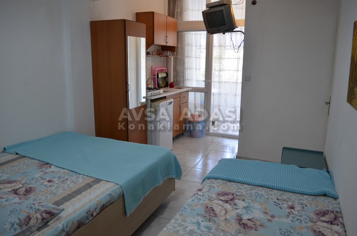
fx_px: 267
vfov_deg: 47.7
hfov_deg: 67.5
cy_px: 118
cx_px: 178
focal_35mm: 27
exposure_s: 1/60
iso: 450
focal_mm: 18
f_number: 4
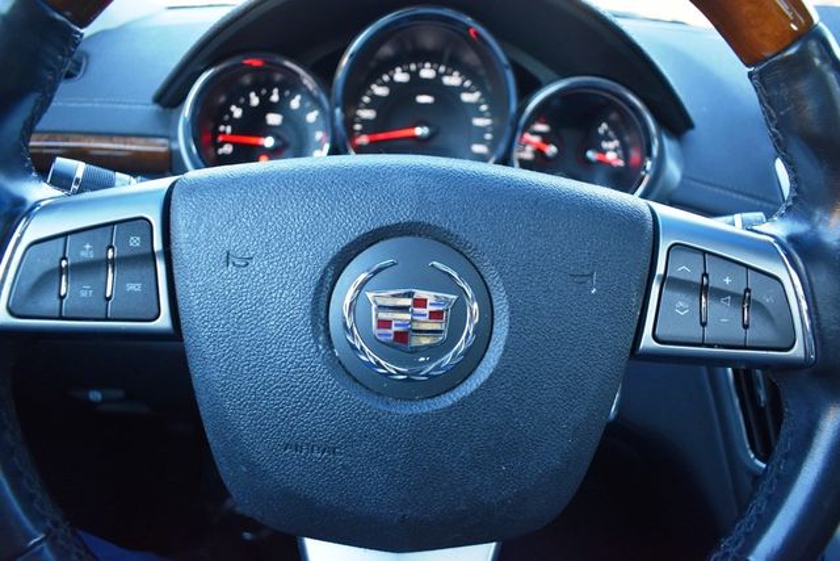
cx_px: 420
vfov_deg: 48.0
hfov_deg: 67.4
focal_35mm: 27
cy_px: 280
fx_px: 630
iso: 800
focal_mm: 18
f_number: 3.5
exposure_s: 1/125
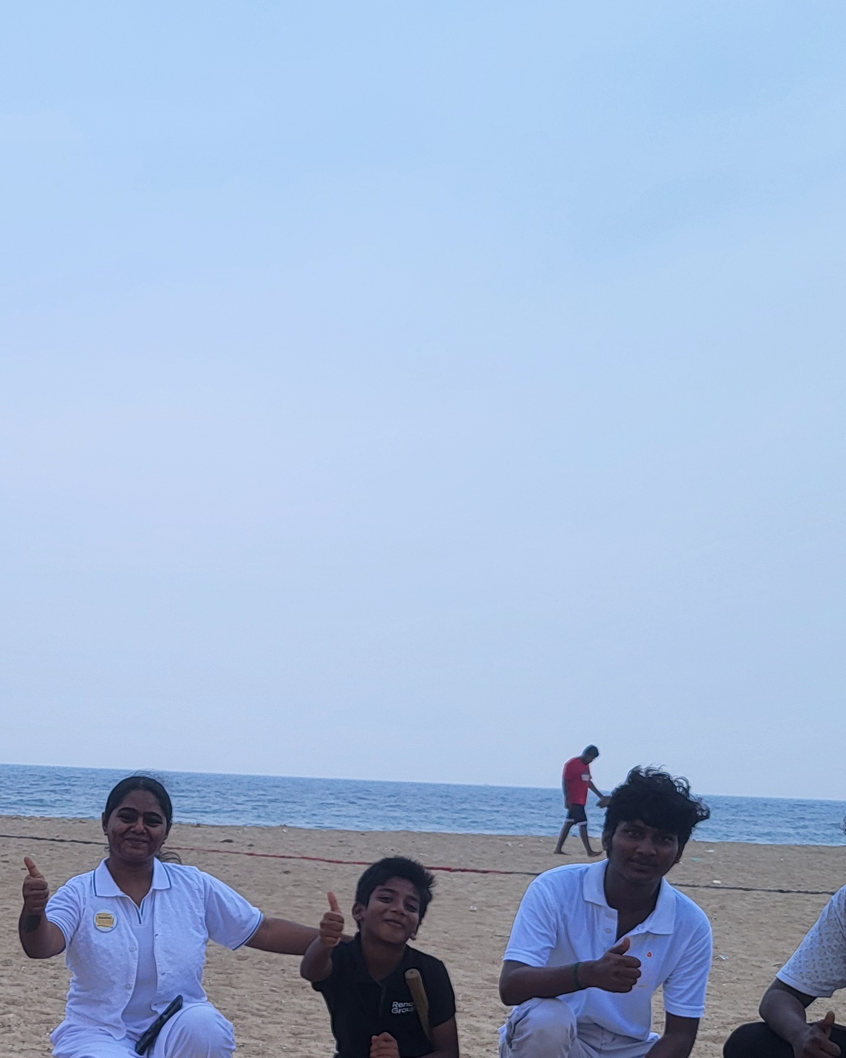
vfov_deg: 32.0
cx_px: -20
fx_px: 1784
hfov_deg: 25.3
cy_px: 865
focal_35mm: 57
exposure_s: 1/188
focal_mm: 5.4
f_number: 1.8
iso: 40
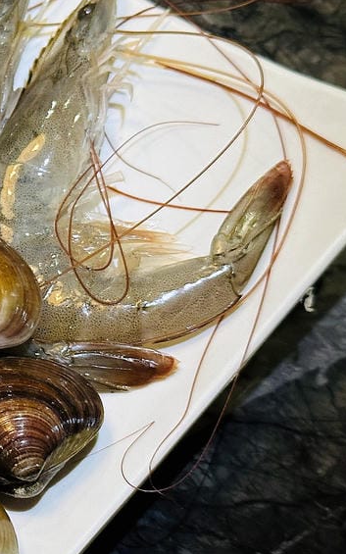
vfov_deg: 19.3
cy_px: 252
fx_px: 1630
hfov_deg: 11.4
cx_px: -230
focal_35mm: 108
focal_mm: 6.86
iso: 200
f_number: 1.78
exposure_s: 1/40
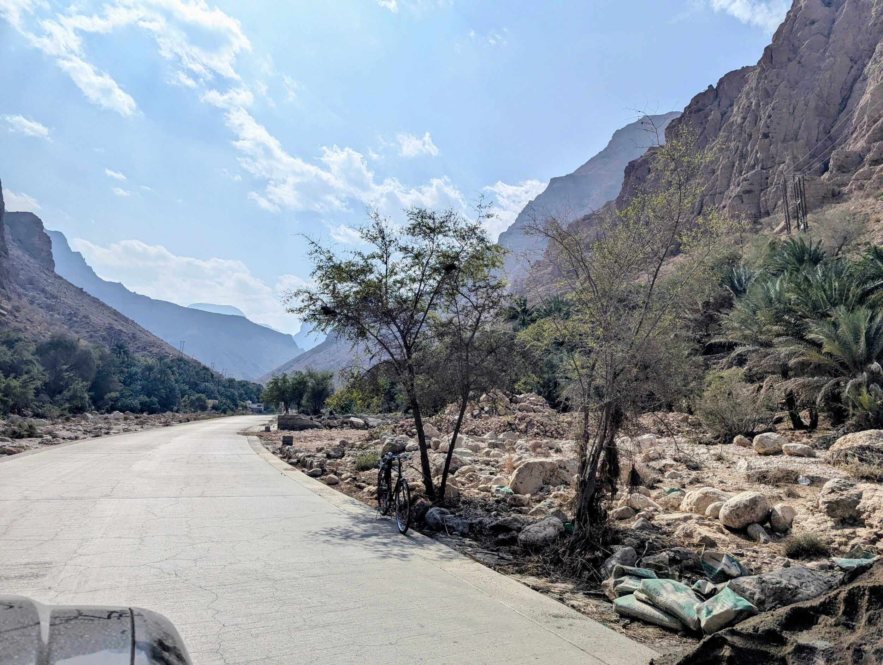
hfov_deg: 71.5
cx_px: 442
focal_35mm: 24
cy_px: 332
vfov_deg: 56.9
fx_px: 613
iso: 49
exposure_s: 1/8065
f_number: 1.85
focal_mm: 6.81
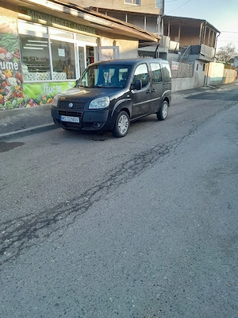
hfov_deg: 51.4
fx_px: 248
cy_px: 159
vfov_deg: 65.3
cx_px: 119
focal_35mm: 27
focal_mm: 4
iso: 40
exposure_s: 1/50
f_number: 1.8
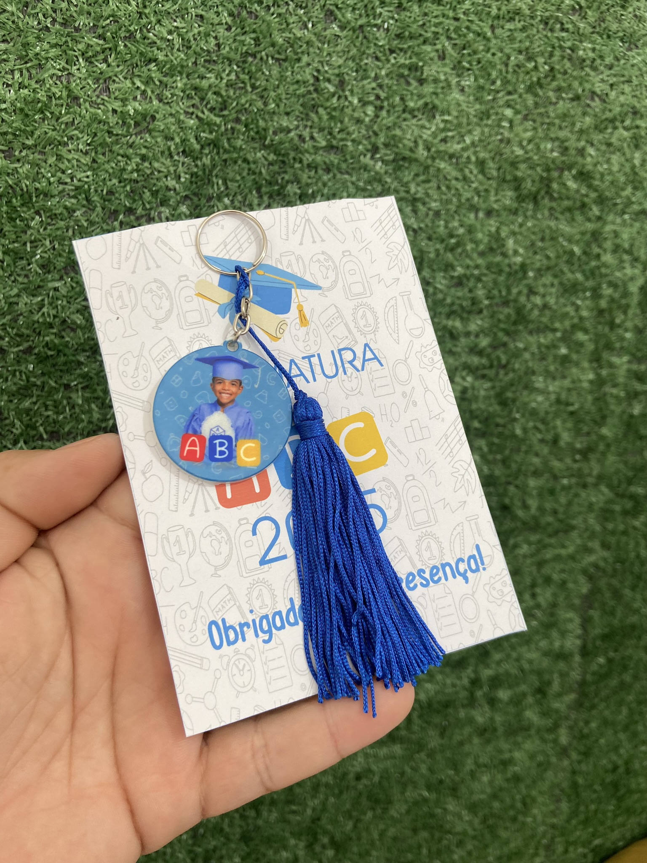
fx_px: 648
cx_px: 324
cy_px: 432
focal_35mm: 26
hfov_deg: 53.1
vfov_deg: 67.3
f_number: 1.8
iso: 50
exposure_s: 1/120
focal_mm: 4.25
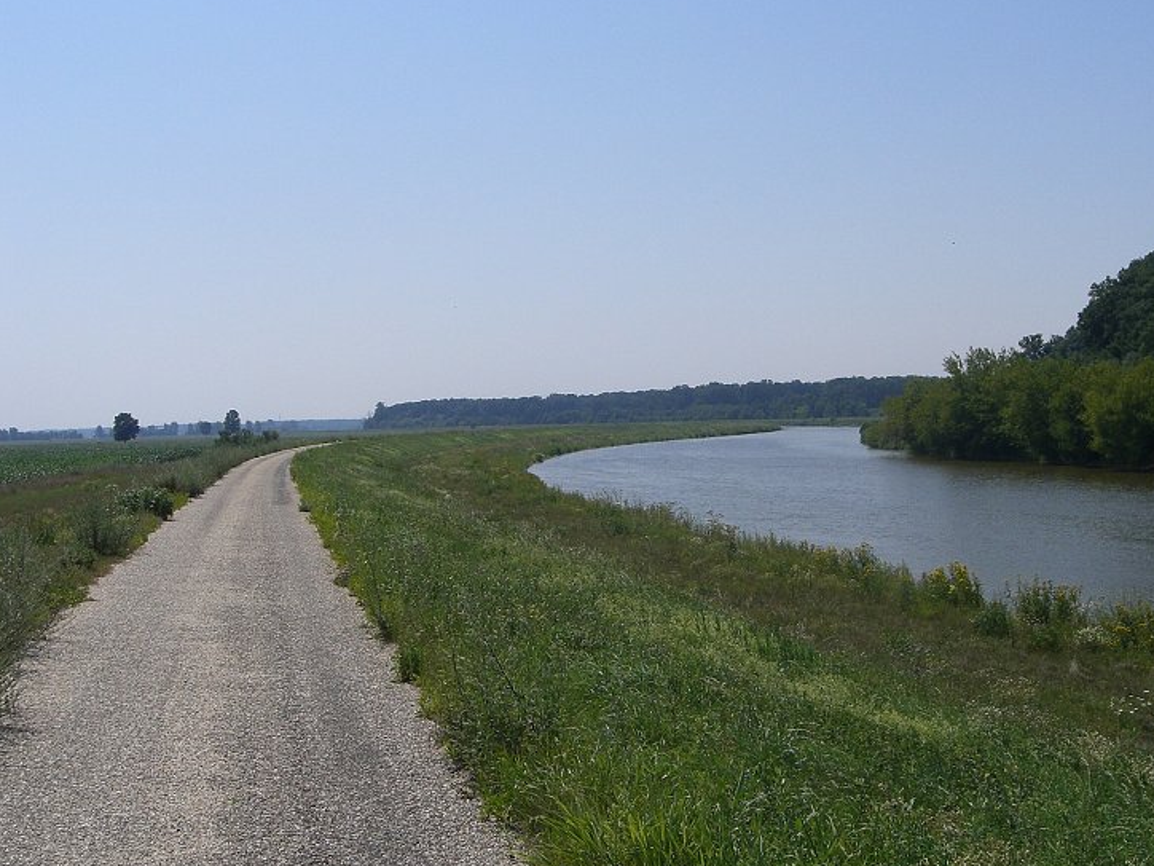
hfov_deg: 44.7
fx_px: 1400
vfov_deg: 34.3
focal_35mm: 42
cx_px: 636
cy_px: 442
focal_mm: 6.3
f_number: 4.4
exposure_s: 1/1600
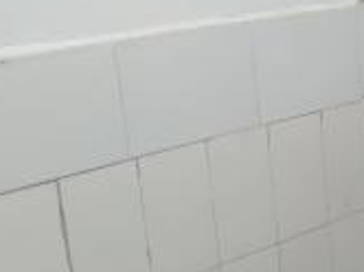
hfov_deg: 14.7
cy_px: 248
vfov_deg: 12.6
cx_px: 671
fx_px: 1218
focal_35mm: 116
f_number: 1.69
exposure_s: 1/60
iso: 450
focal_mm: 6.72
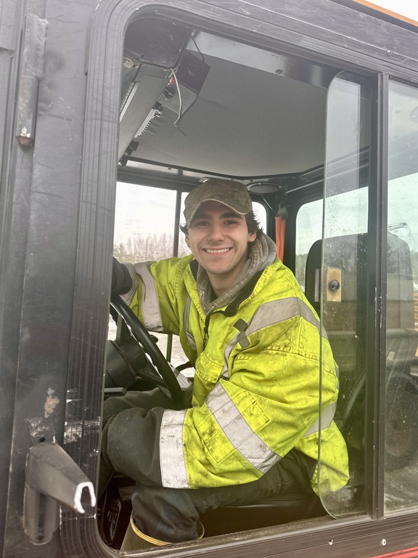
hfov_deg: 54.9
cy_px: 272
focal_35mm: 25
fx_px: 403
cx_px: 209
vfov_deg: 69.4
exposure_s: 1/797
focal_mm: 6.86
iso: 80
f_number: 1.78
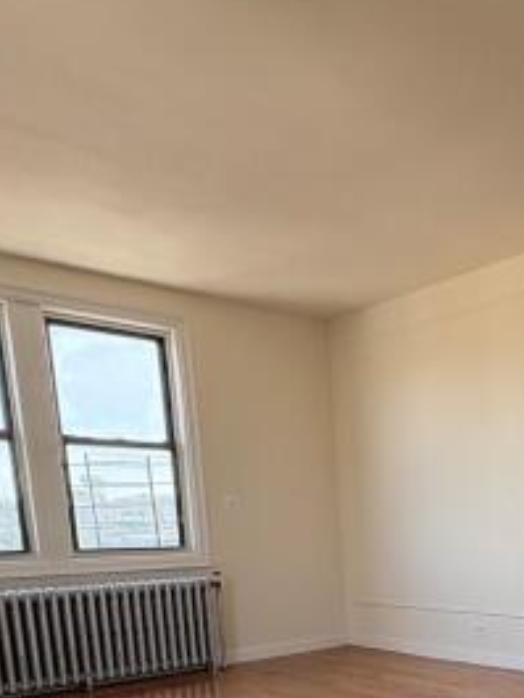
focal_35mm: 38
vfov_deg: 43.9
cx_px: 542
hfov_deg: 33.9
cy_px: 651
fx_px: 766
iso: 100
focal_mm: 2.22
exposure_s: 1/131
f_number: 2.2
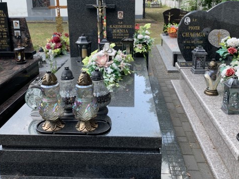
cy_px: 61
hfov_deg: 52.6
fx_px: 242
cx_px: 117
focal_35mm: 35
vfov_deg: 40.3
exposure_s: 1/274
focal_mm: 4.25
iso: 25
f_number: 1.8
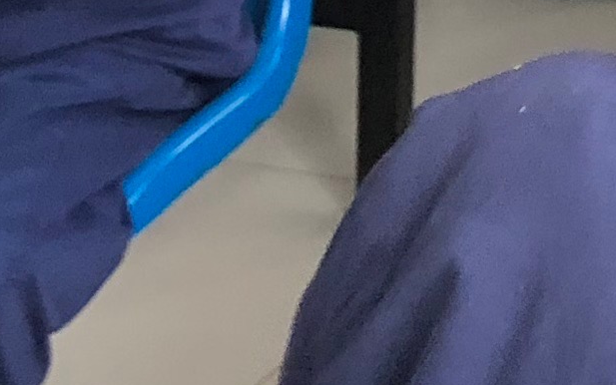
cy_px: -807
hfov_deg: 10.3
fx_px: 3258
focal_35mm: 194
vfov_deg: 6.2
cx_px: 1049
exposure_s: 1/9
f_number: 1.8
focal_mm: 3.99
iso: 100
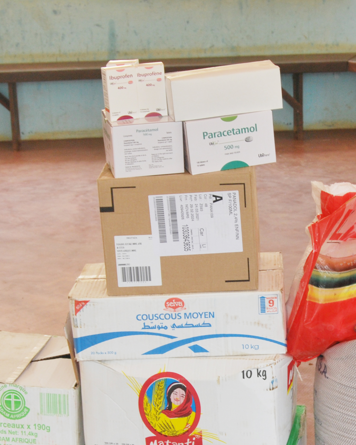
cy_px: 310
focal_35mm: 97
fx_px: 1278
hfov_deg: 15.8
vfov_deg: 19.7
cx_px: 264
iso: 200
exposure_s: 1/60
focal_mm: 31
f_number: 7.1
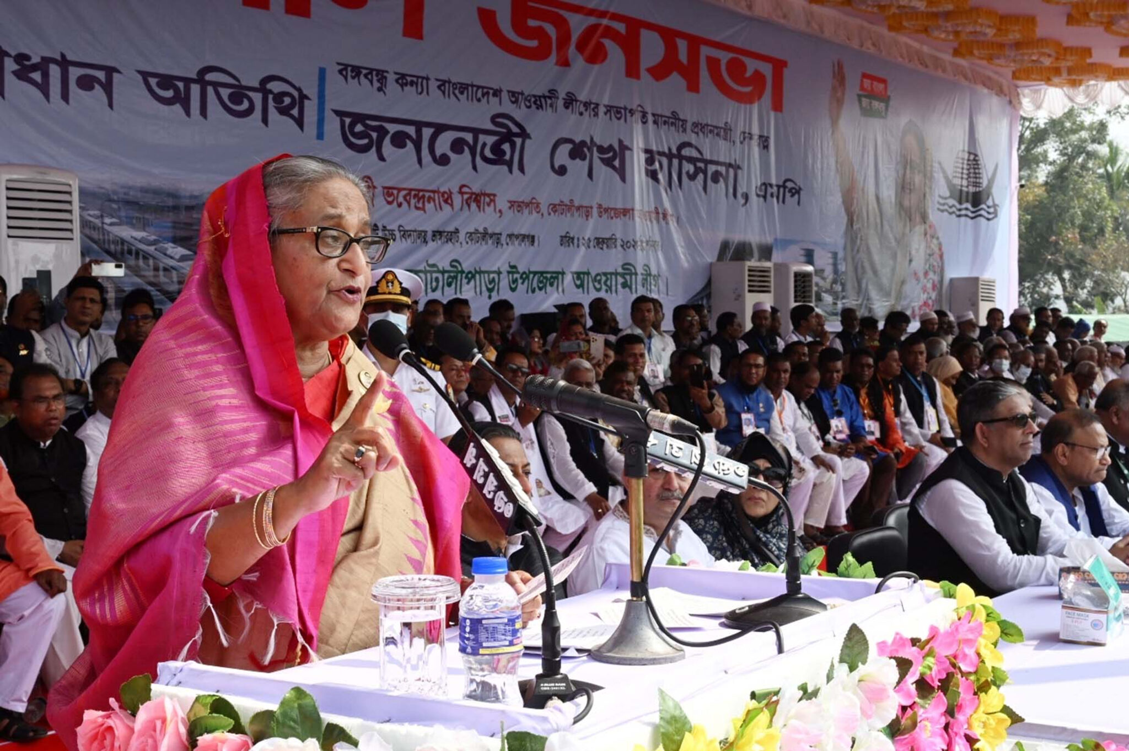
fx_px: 2350
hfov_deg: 27.0
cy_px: 376
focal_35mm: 75
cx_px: 564
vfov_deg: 18.2
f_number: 6.3
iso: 6400
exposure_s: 1/160
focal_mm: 50
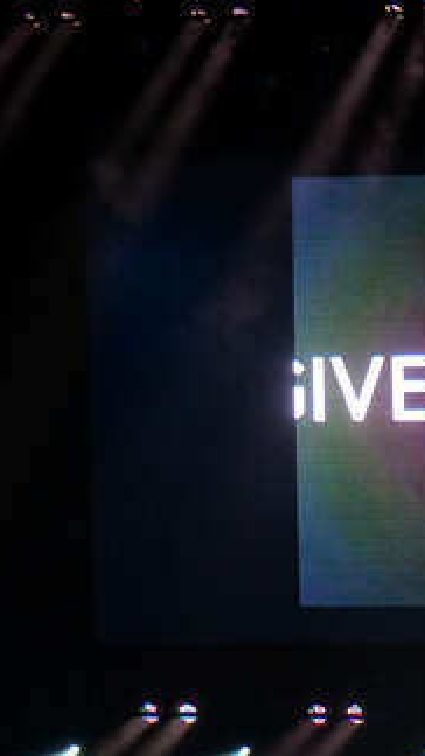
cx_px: 441
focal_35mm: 430
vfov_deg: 5.0
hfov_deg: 2.8
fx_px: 8624
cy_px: 660
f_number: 2.8
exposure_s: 1/60
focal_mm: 28.7
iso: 200
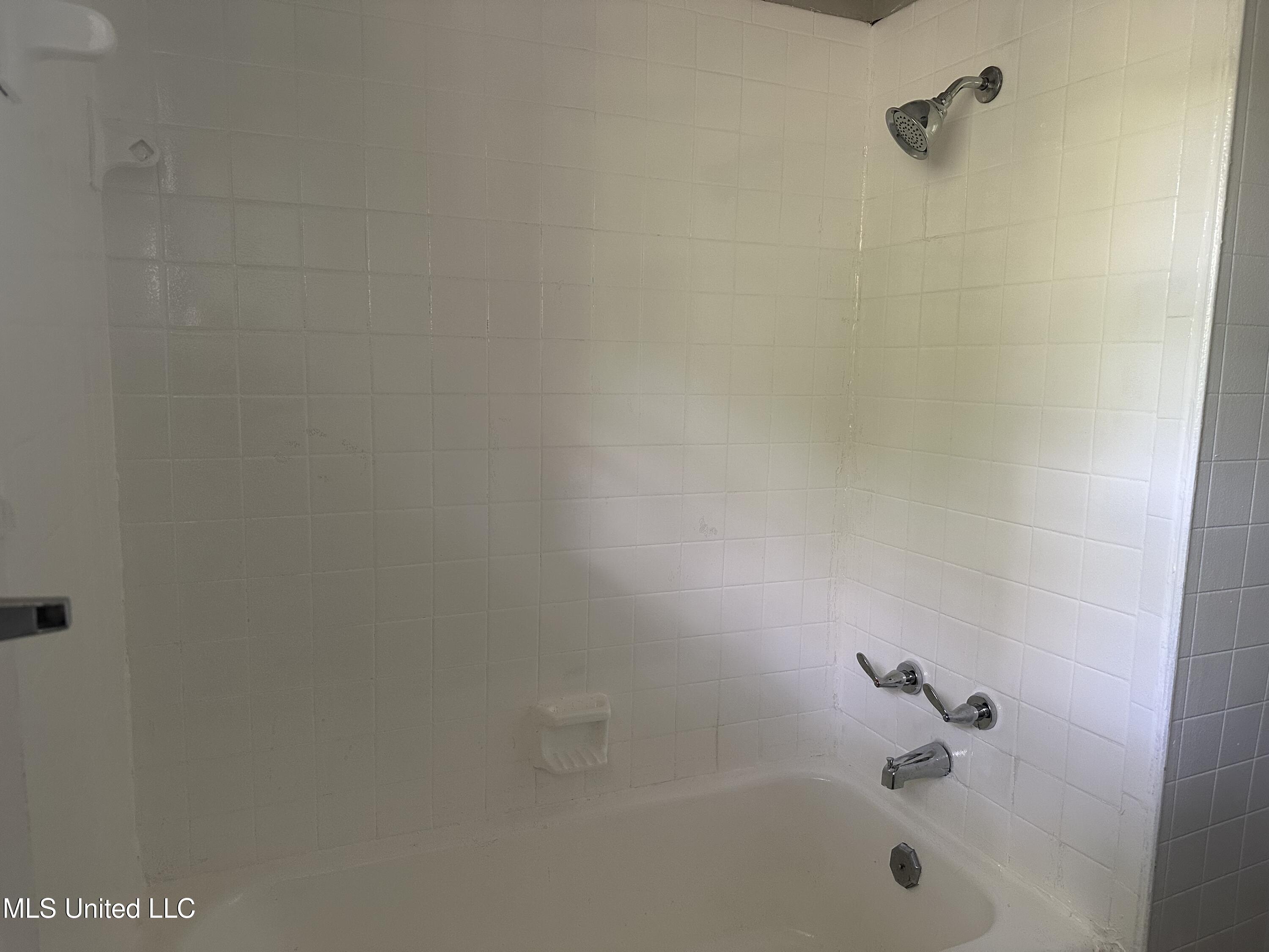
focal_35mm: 24
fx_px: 880
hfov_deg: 71.6
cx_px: 634
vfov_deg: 56.8
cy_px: 476
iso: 250
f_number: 1.78
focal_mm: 6.86
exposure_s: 1/60
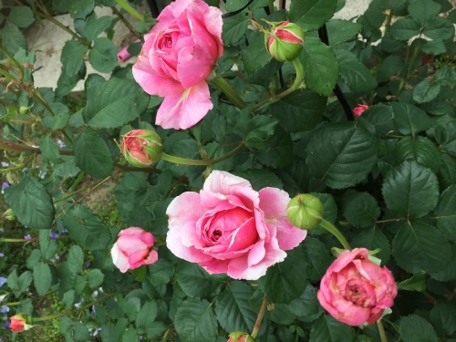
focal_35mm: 29
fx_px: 382
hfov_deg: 61.7
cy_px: 171
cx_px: 228
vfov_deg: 48.2
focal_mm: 4.15
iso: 32
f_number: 2.2
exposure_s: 1/176
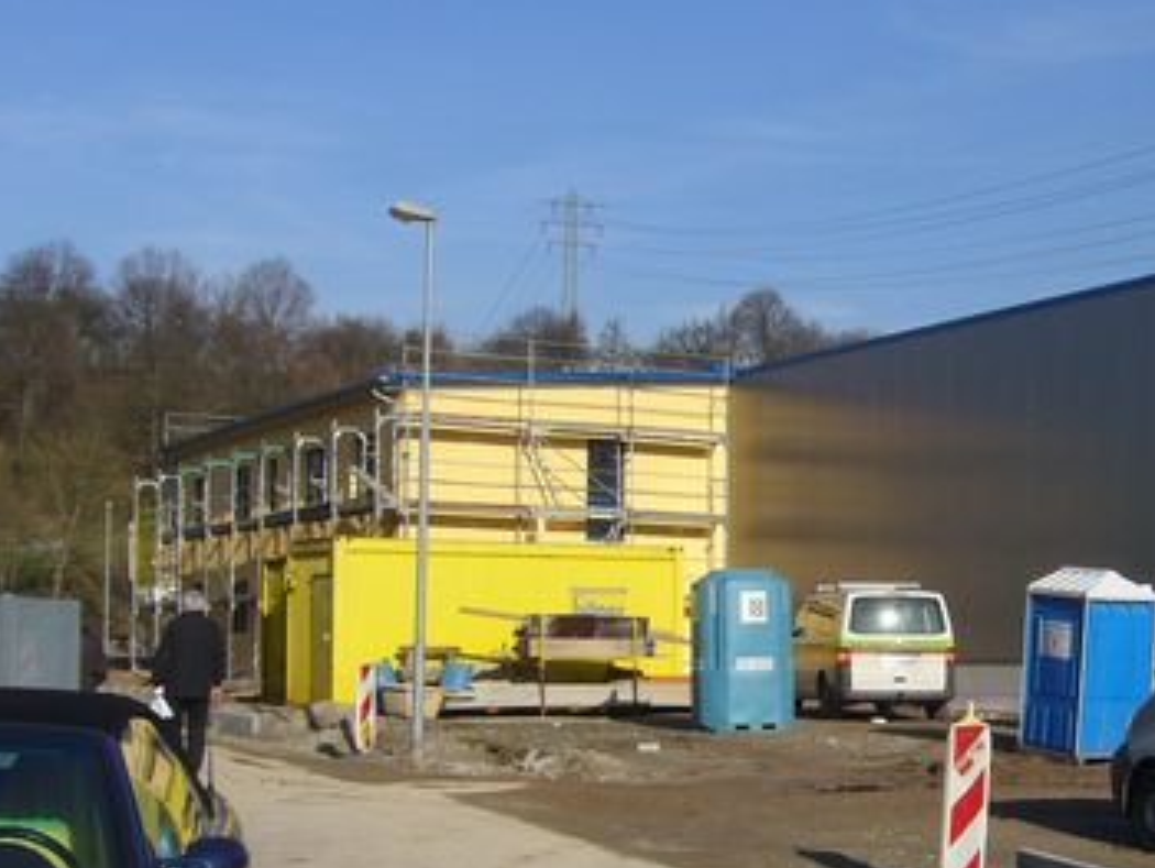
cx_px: 908
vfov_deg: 24.3
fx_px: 2003
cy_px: 568
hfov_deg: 31.4
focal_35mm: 60
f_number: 5.6
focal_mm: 5.8
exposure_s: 1/400
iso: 80
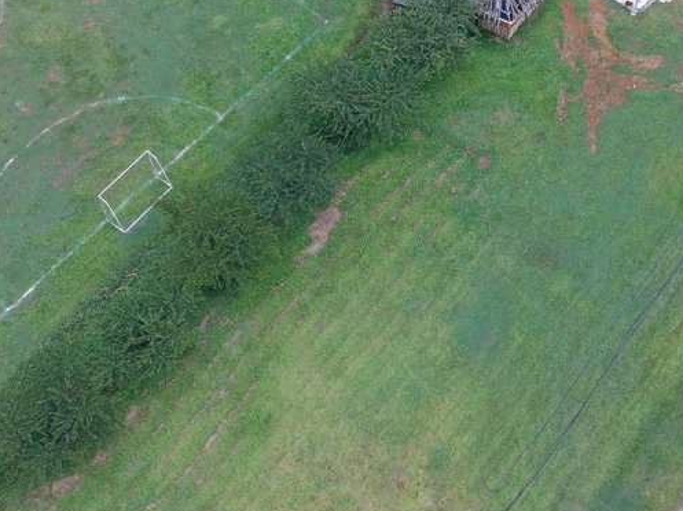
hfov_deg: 32.9
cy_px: -48
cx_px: 469
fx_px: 1144
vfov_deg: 23.7
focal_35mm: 58
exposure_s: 1/1250
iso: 100
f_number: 1.8
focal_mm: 8.67
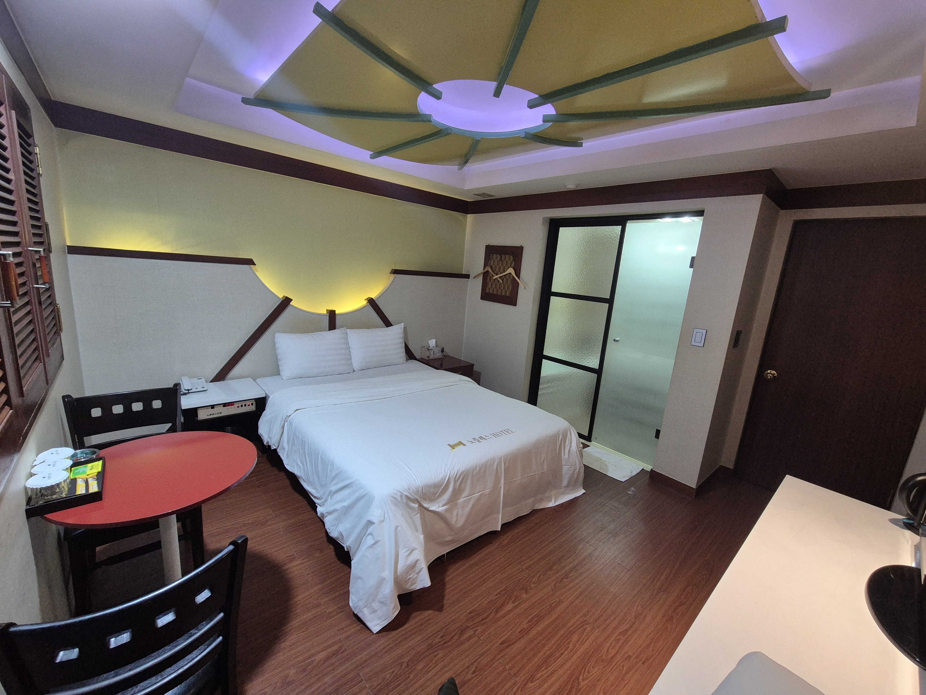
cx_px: 463
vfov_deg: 89.9
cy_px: 348
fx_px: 348
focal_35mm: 13
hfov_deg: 106.2
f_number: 2.2
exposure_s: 1/60
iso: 640
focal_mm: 2.2
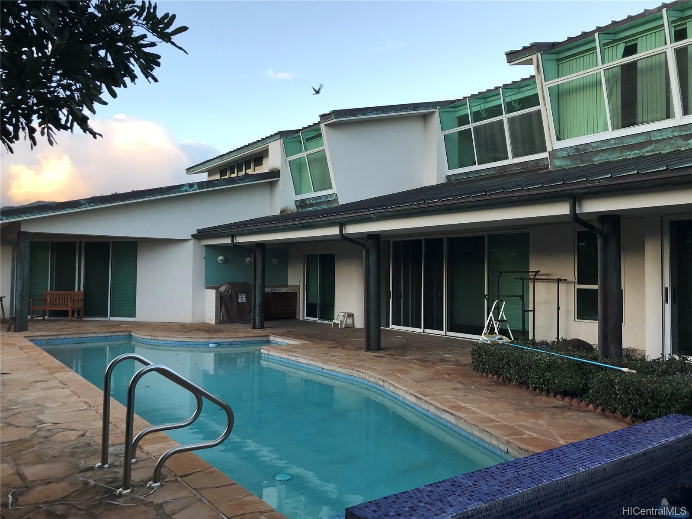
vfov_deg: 49.7
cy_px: 260
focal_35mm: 28
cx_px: 346
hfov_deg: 63.4
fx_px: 560
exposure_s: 1/186
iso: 20
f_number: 1.8
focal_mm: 3.99
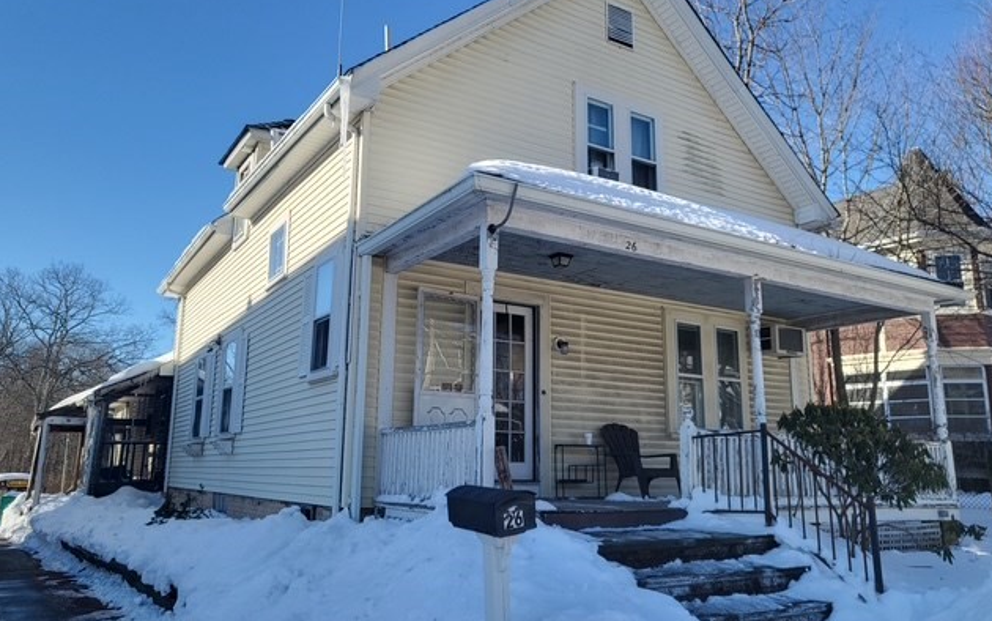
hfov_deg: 66.5
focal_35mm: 28
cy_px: 306
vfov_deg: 44.6
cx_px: 499
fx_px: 757
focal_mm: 4.25
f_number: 1.8
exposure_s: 1/1286
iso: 50
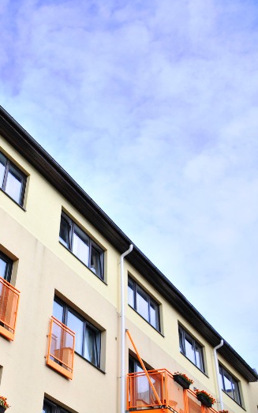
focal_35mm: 42
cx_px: -54
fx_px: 472
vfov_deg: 47.2
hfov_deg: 26.9
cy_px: 206
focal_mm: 18
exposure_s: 1/1000
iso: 200
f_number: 3.5
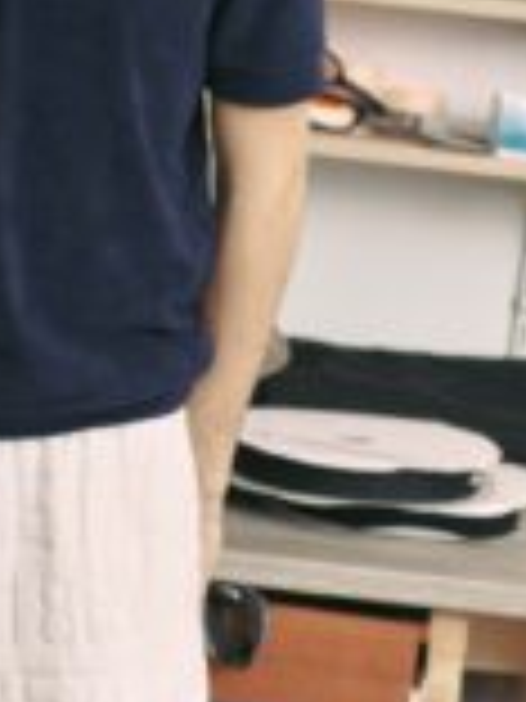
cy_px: 110
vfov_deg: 10.4
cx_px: -148
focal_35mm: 189
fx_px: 3829
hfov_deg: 7.8
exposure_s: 1/400
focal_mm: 80
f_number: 4
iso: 800
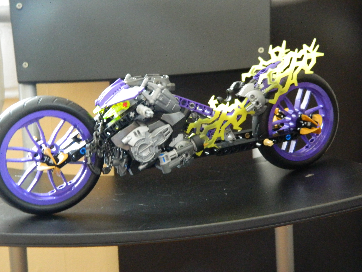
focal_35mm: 57
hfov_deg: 33.8
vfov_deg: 25.7
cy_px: 136
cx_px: 181
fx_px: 596
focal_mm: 10.2
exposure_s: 1/8
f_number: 3.8
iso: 800
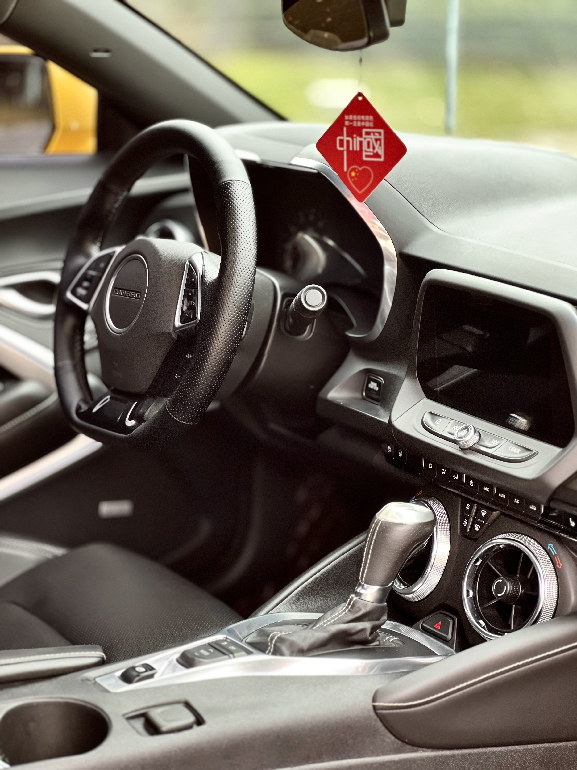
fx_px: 1711
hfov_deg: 19.1
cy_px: 385
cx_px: 288
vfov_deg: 25.3
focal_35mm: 77
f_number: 2.8
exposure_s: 1/40
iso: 160
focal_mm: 9
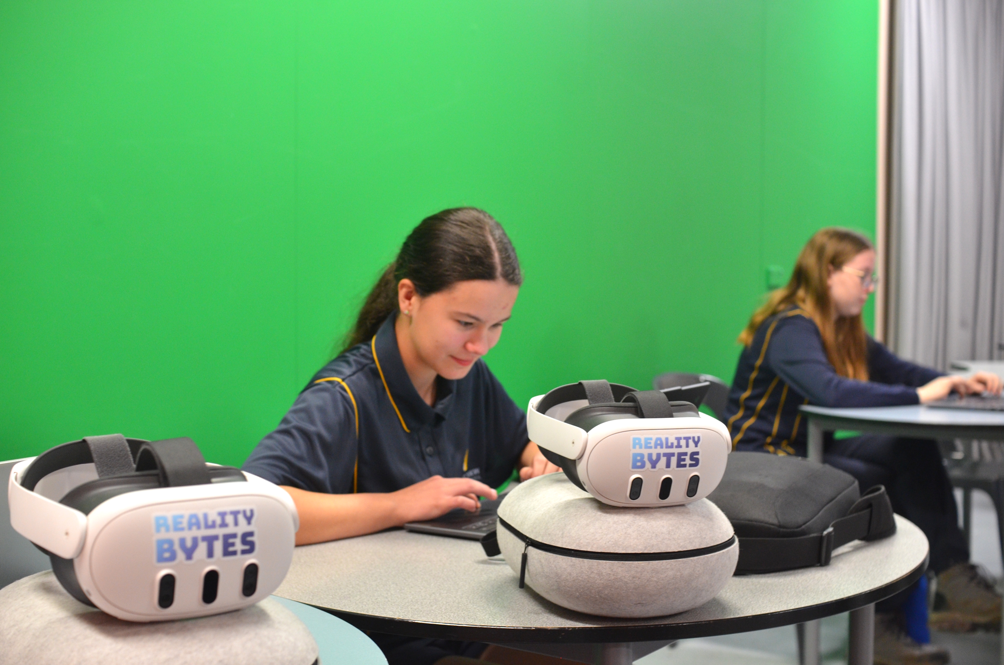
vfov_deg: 29.7
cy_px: 332
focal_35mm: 45
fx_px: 1252
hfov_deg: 43.7
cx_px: 502
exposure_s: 1/50
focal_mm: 30
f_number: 3.5
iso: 1000
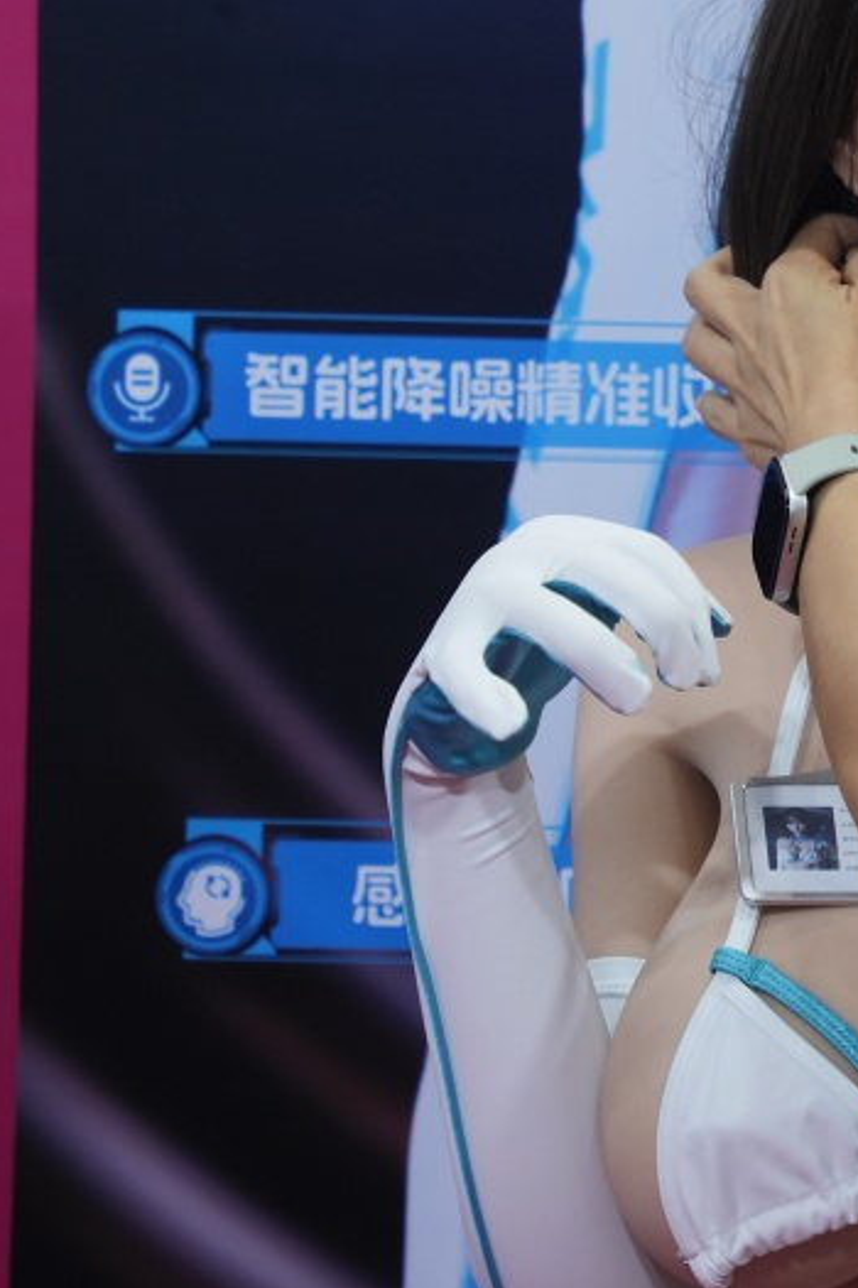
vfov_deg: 7.8
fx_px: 9402
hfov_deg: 5.2
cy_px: 390
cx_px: 1064
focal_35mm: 263
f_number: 5
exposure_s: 1/160
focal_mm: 115
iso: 1000
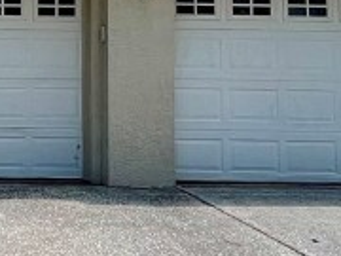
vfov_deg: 19.5
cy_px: 19
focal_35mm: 74
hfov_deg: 22.8
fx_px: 729
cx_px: -129
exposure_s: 1/881
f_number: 1.8
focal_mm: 1.57
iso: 32
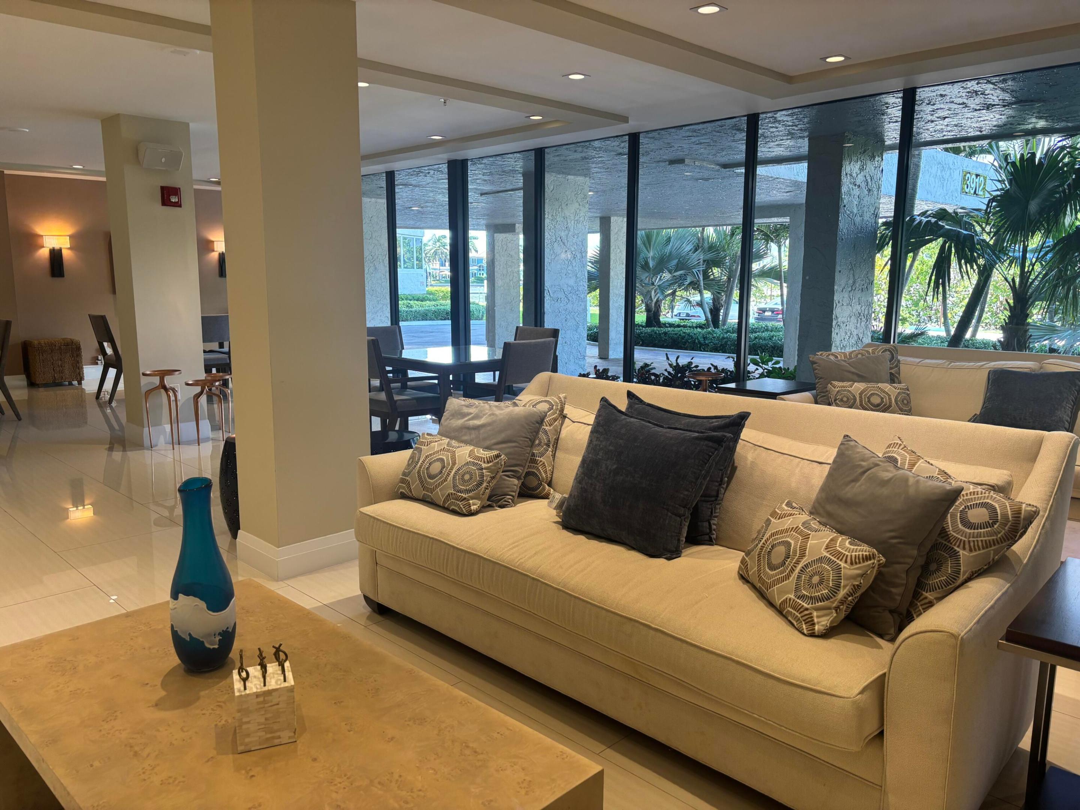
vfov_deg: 53.1
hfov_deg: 67.3
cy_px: 405
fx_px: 811
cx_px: 540
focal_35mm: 26
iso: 80
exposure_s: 1/60
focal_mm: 5.96
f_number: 1.6
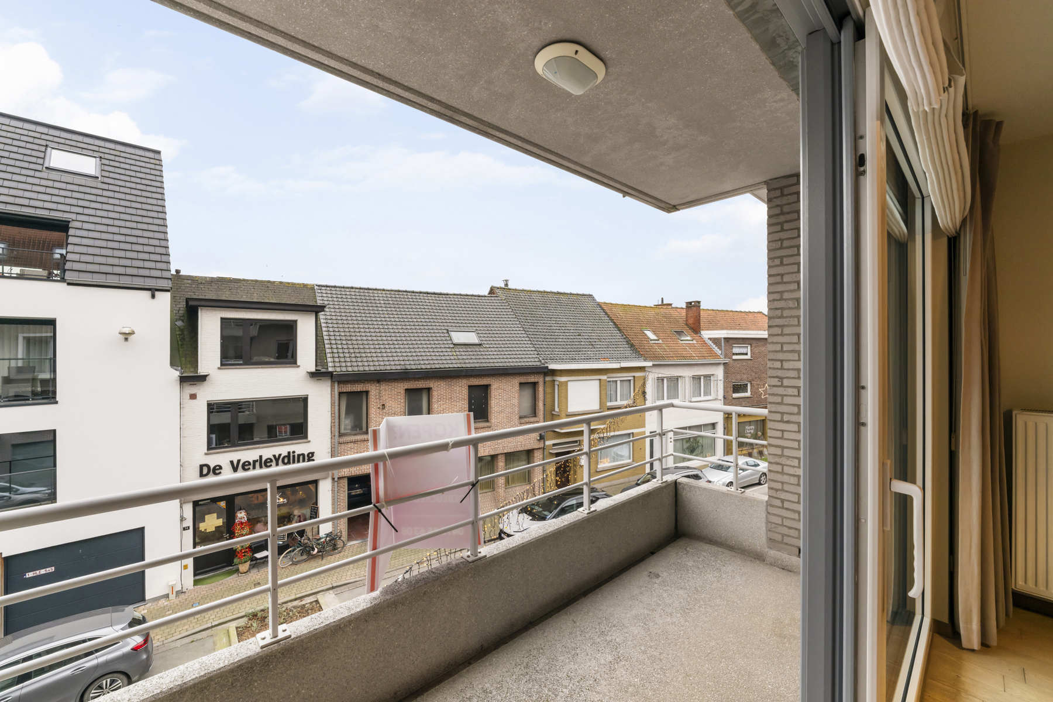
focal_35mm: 14
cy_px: 351
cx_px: 526
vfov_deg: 81.2
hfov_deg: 104.3
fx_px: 409
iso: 400
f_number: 11
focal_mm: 14
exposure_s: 1/25
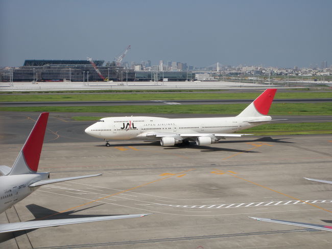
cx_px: 166
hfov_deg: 29.8
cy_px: 124
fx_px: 623
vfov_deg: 22.6
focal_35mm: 65
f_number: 7.1
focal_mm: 11.76
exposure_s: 1/250
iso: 50
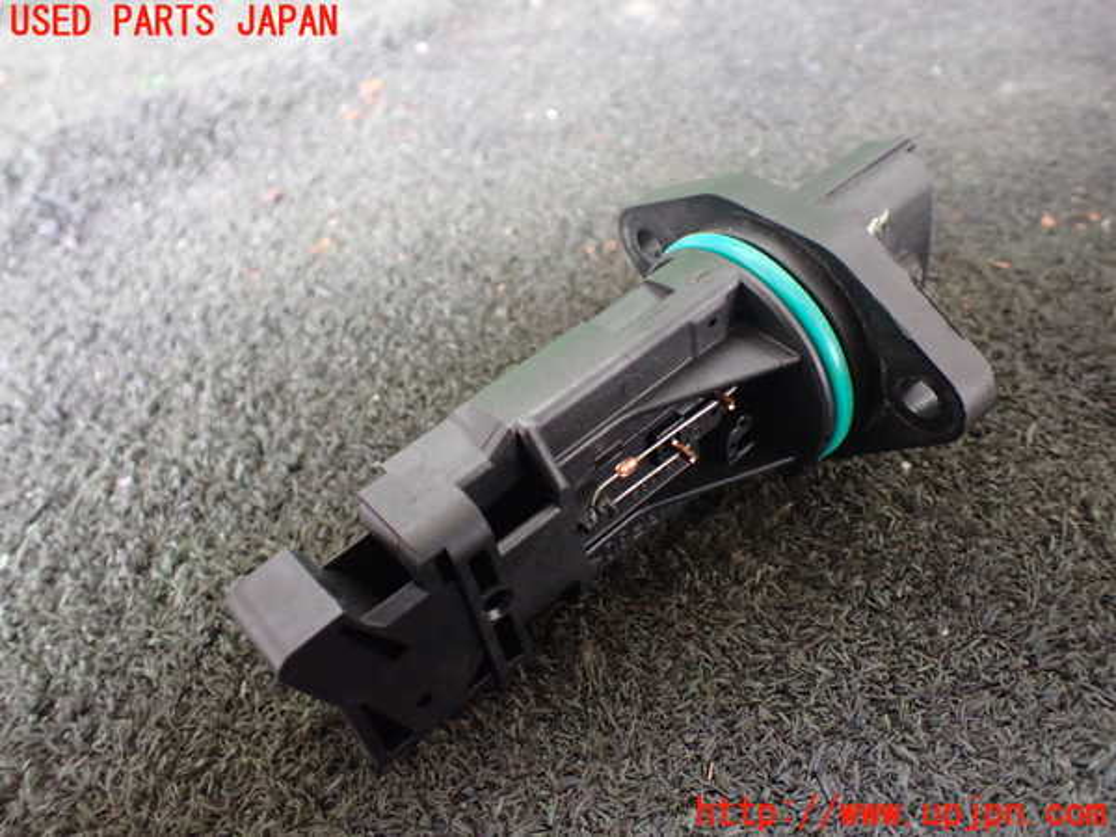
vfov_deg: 46.8
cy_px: 418
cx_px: 558
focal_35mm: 30
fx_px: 967
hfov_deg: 60.0
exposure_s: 1/30
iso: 1000
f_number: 2.3
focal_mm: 5.4
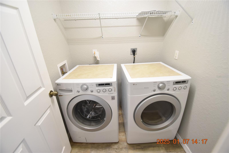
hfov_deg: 100.4
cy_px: 76
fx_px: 95
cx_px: 114
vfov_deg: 77.3
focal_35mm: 15
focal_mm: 10
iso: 800
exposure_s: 1/60
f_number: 3.5
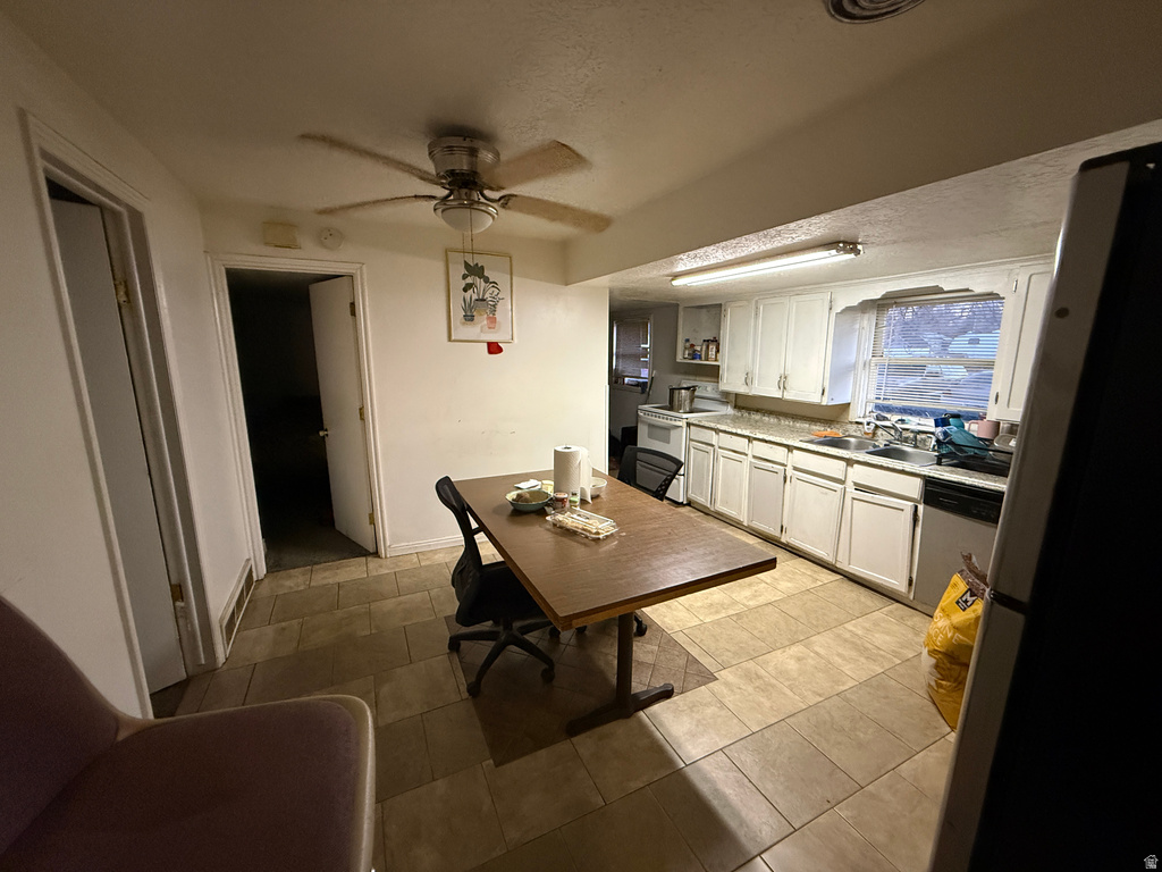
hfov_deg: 102.1
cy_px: 436
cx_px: 581
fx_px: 470
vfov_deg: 85.7
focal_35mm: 14
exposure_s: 1/60
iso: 800
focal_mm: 2.22
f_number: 2.2
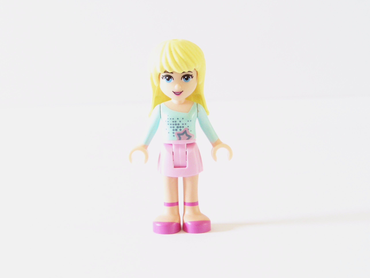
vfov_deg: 21.9
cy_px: 139
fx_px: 716
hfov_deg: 29.0
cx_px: 185
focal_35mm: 67
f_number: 6.3
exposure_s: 1/10
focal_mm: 11.1
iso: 400
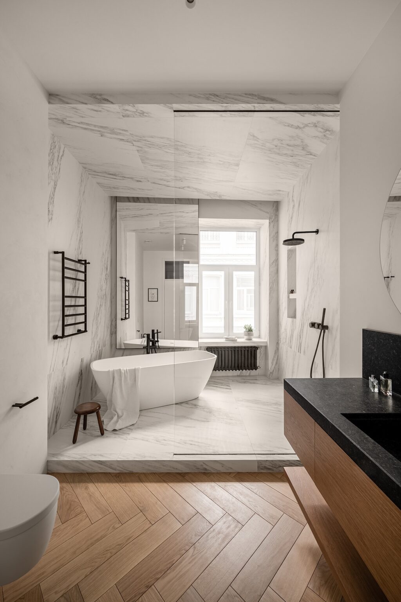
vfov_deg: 104.3
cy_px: 301
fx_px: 234
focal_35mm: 14
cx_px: 200
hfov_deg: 81.1
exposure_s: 1/6
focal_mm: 14
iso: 200
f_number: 13
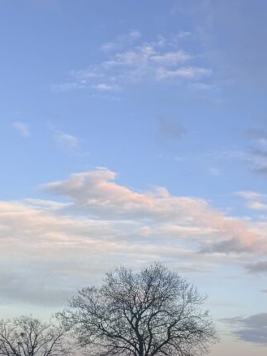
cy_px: 343
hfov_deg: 25.1
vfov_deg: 32.1
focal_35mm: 56
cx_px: 251
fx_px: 576
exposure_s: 1/645
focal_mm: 6.76
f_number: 1.78
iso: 80
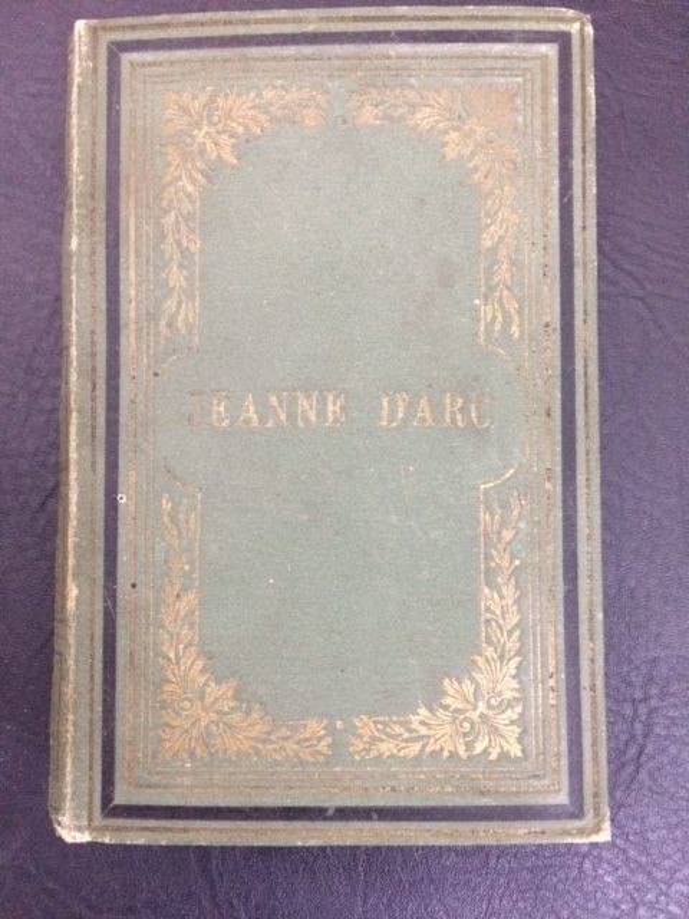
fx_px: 770
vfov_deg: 61.7
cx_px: 344
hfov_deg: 48.2
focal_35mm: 29
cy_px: 460
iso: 400
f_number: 2.2
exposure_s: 1/17
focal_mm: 4.15
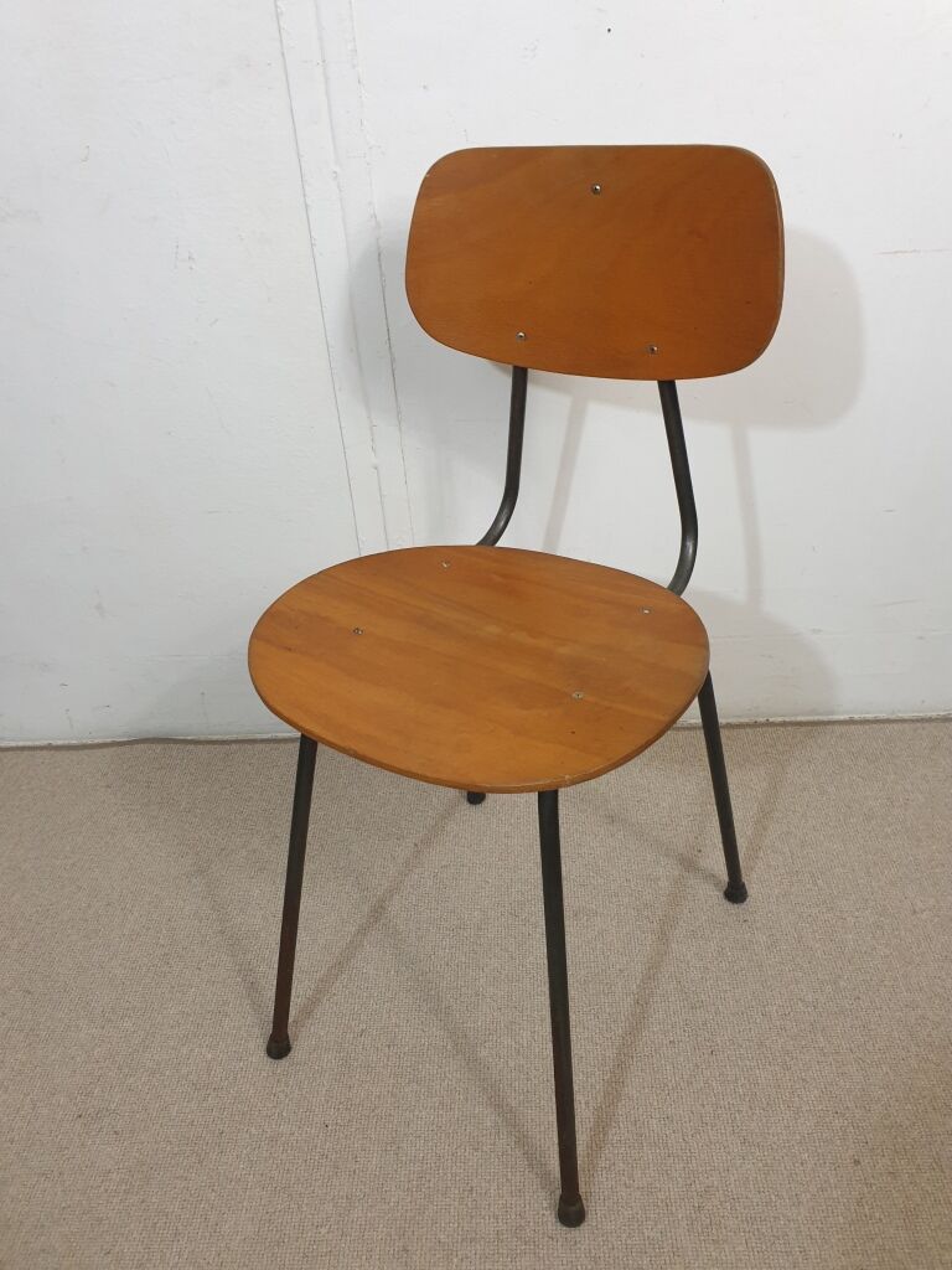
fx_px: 953
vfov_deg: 67.3
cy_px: 635
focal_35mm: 26
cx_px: 476
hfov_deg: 53.1
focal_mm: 4.3
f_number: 2.4
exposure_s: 1/25
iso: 320
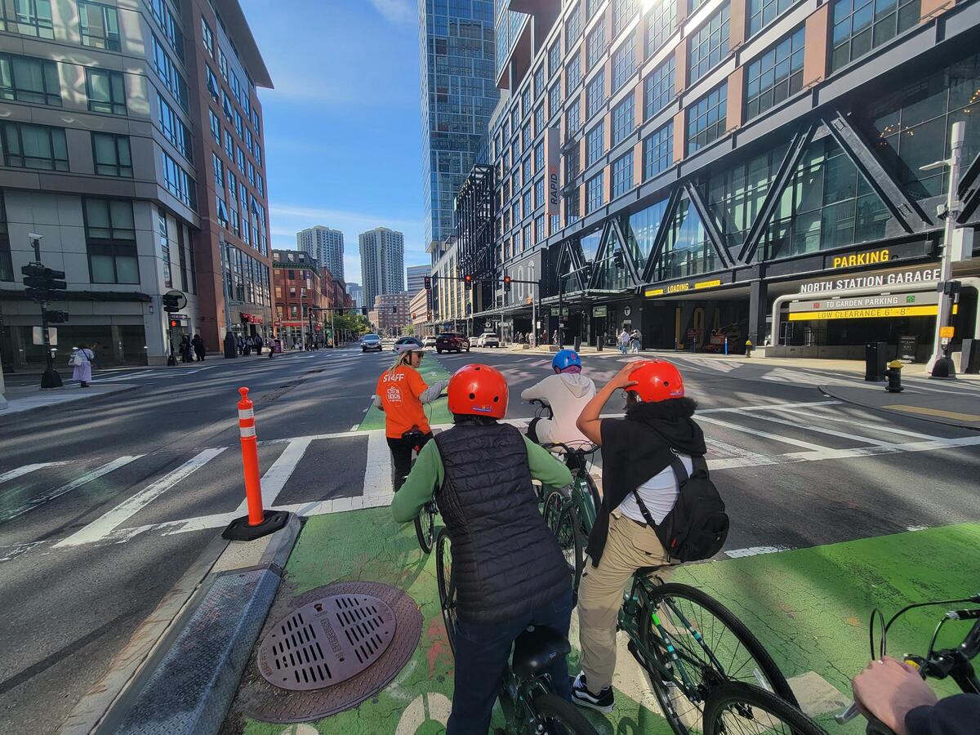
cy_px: 368
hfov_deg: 106.2
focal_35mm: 13
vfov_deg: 89.9
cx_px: 490
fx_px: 368
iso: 50
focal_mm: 2.2
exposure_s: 1/713
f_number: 2.2
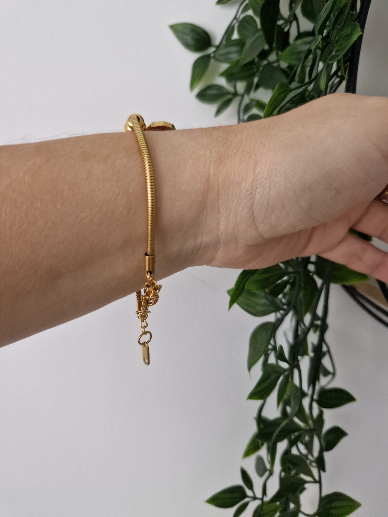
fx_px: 344
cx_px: 194
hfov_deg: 58.9
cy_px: 258
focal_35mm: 23
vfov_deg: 73.9
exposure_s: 1/50
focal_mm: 5.4
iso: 500
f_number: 1.8
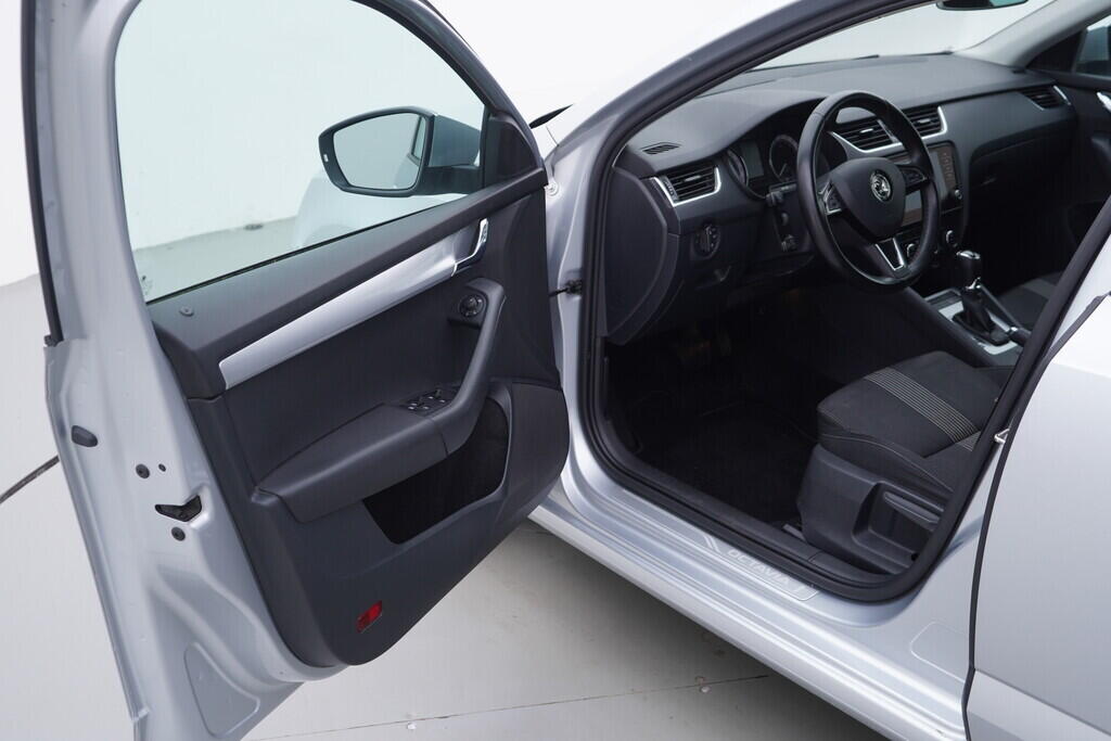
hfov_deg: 53.1
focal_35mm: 36
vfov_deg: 36.9
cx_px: 556
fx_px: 1111
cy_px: 370
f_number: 3.2
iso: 125
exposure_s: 1/50
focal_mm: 24
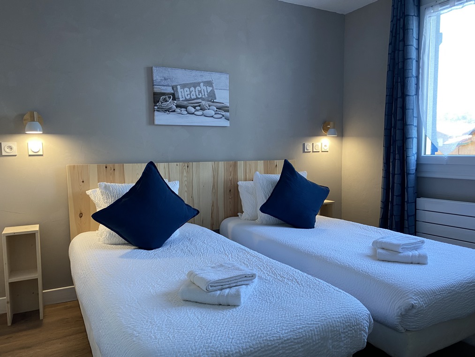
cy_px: 178
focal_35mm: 26
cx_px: 238
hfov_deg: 67.3
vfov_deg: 53.1
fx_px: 357
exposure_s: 1/74
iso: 125
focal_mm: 4.25
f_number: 1.8
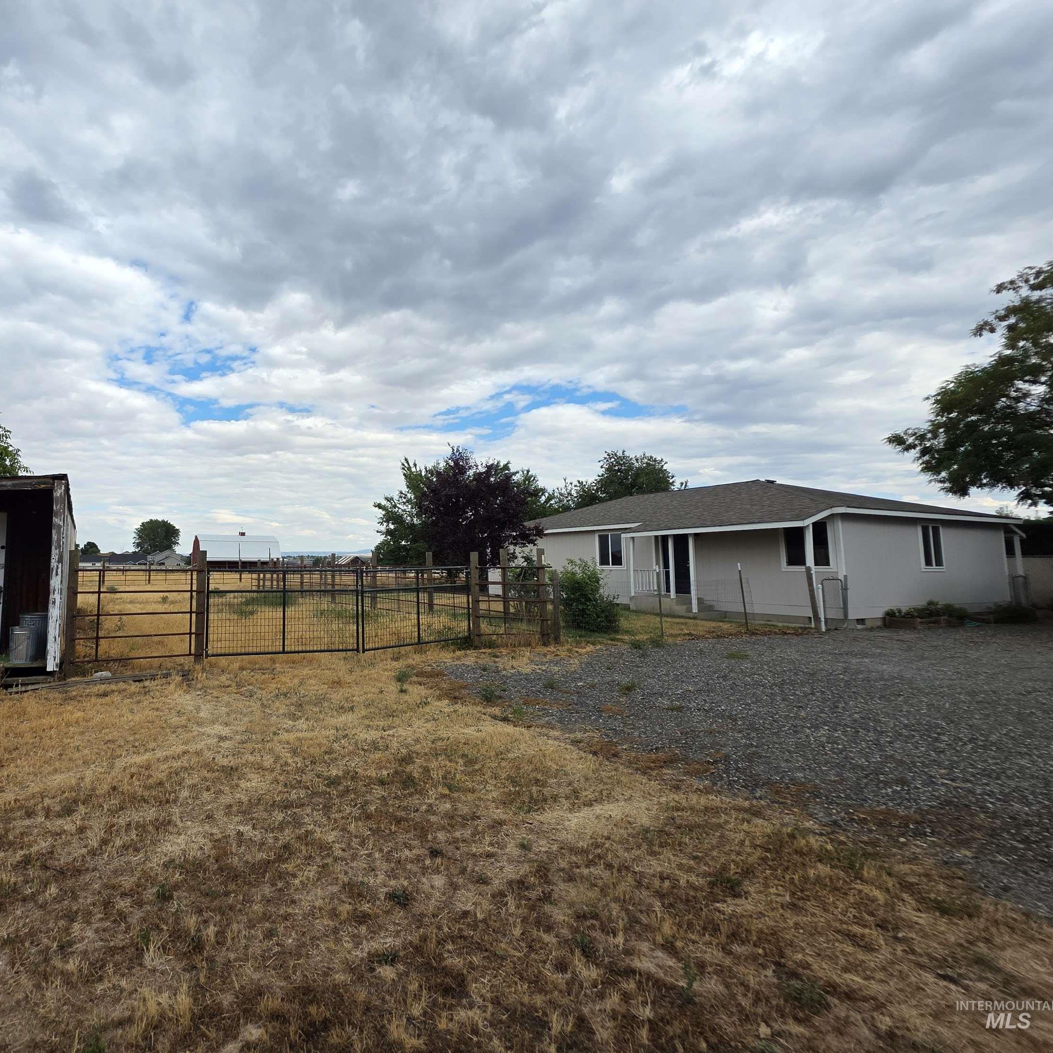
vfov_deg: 87.4
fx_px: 551
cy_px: 505
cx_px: 333
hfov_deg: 83.8
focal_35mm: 16
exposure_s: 1/1258
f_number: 1.9
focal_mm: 2.2
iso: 40
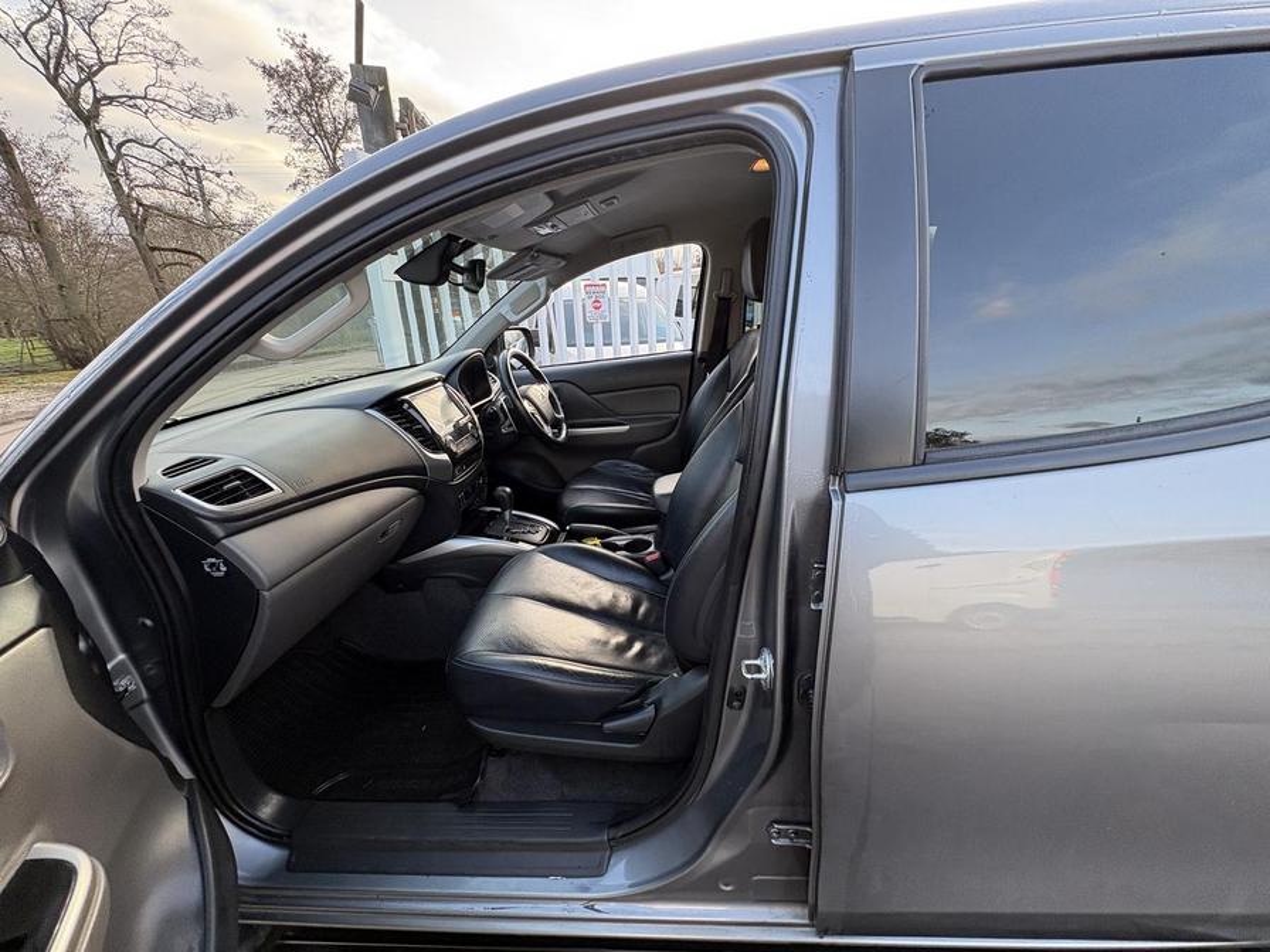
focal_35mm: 14
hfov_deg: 102.1
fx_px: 514
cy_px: 476
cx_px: 635
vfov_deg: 85.7
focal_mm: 2.22
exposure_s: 1/99
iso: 50
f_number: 2.2
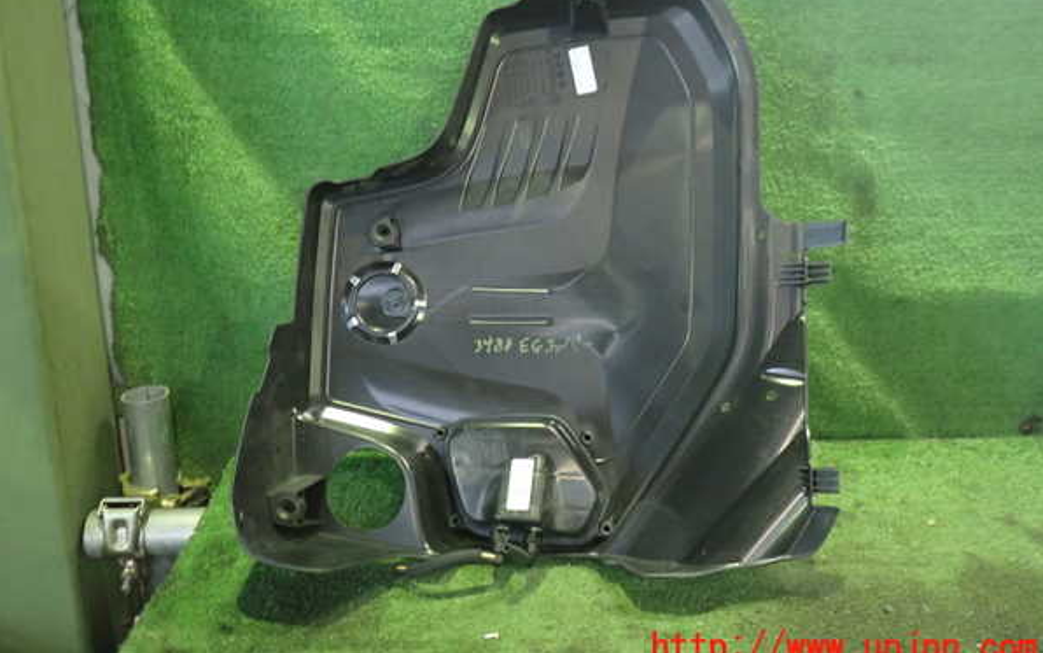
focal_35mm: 32
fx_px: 910
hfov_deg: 59.6
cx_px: 522
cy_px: 277
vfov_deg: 39.4
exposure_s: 1/20
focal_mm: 5.4
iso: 800
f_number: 2.3
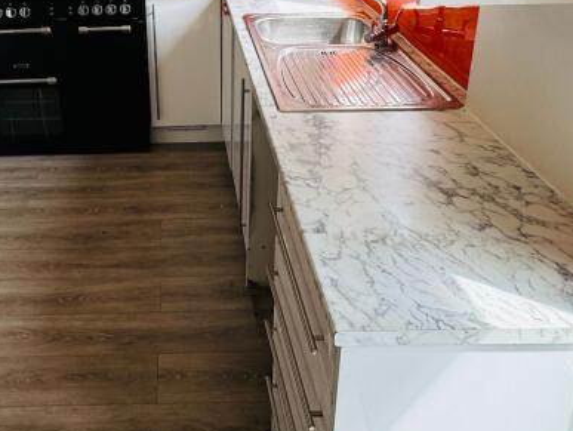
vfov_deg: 37.1
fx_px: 613
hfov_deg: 48.6
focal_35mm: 37
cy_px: 73
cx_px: 161
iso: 40
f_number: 2.2
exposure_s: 1/109
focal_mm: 2.22
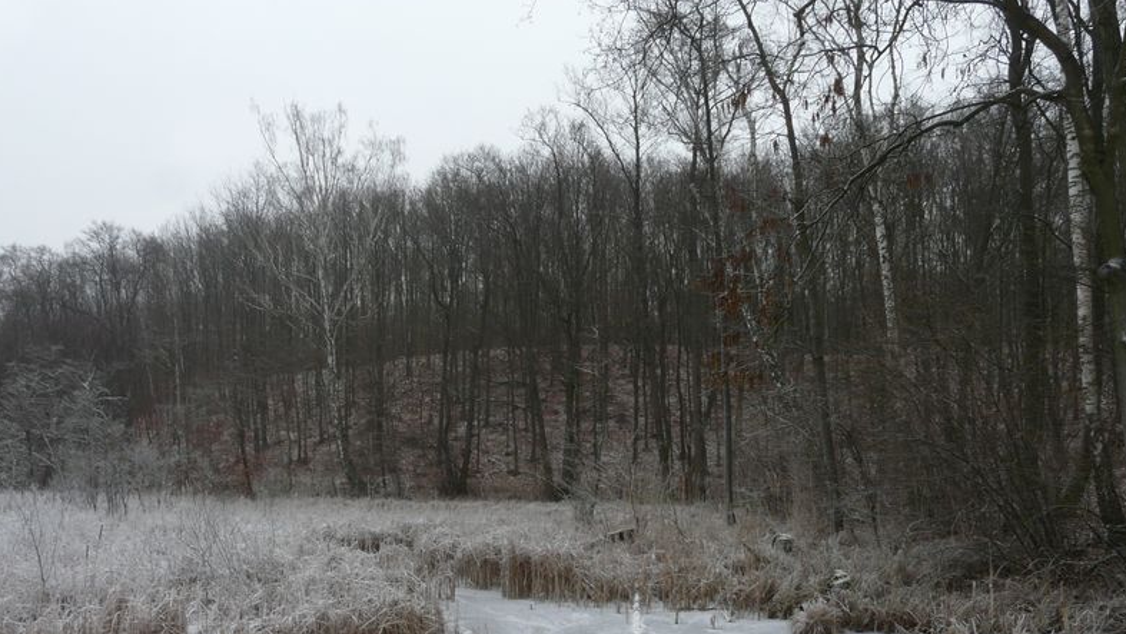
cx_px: 564
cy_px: 412
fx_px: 926
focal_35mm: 31
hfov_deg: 62.6
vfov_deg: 37.5
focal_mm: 4.6
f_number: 6.3
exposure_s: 1/20
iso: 100
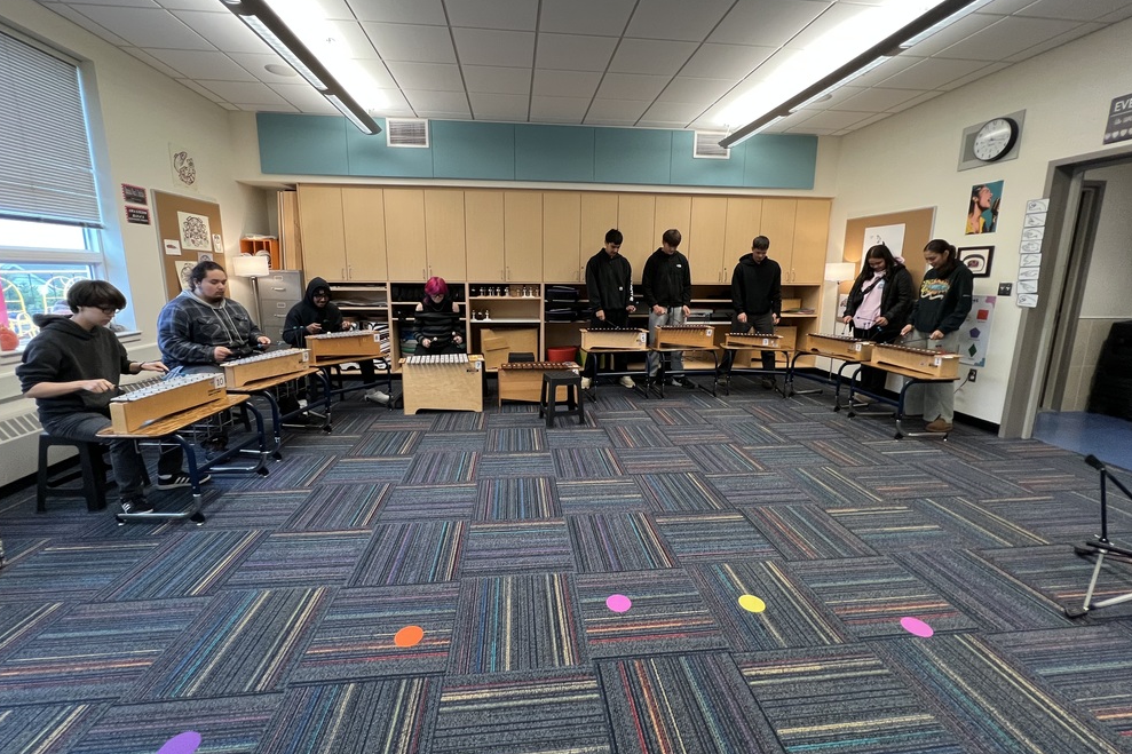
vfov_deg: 81.1
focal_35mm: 14
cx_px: 569
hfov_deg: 104.3
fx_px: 440
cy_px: 358
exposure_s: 1/60
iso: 250
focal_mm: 1.57
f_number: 1.8
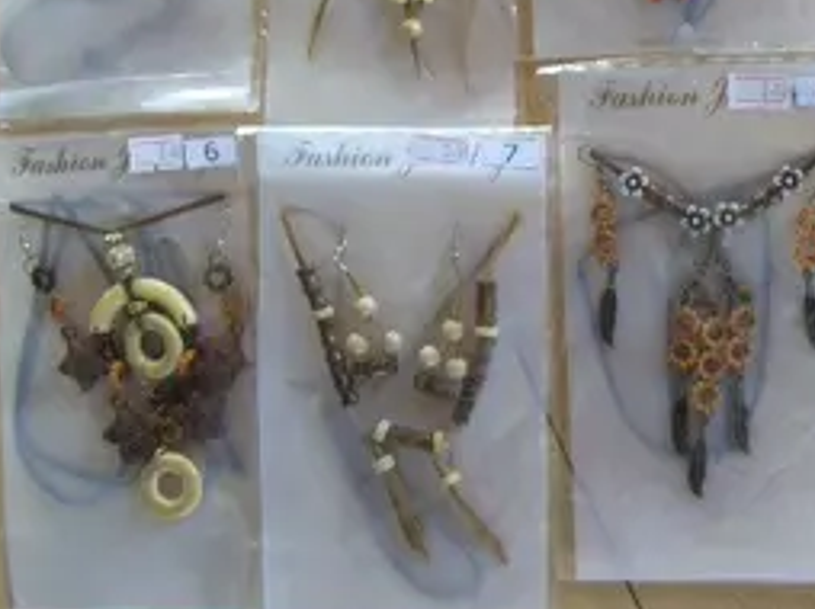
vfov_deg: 20.7
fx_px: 1647
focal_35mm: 70
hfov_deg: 26.9
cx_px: 732
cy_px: 93
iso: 100
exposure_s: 1/11
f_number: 2.8
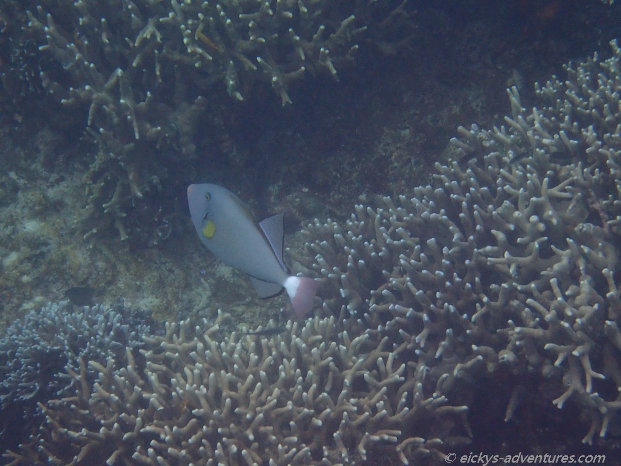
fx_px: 1794
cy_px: 233
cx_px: 310
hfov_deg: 19.6
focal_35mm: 100
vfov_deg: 14.8
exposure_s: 1/200
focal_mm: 18
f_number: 6.3
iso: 400
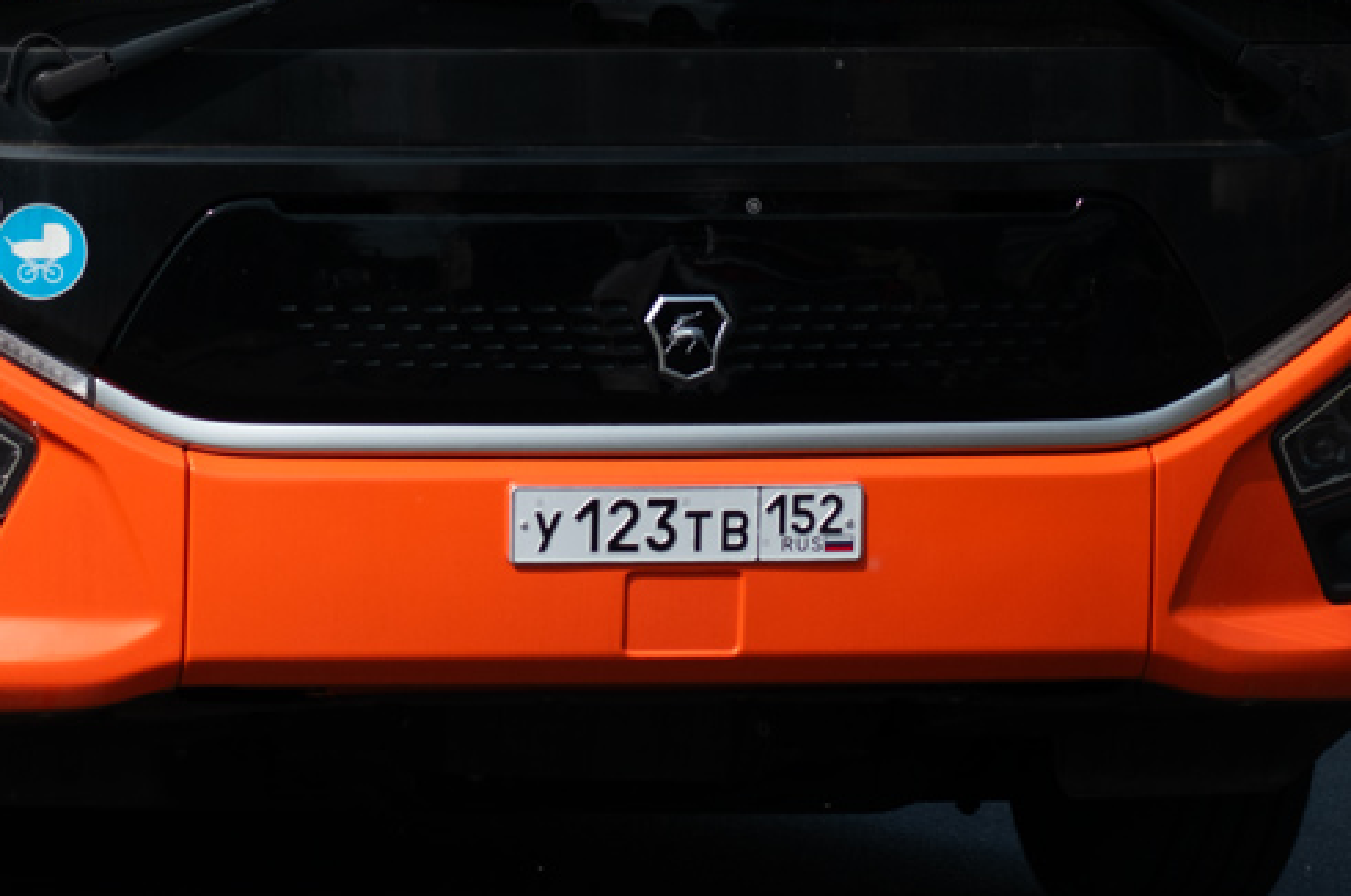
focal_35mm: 385
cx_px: 132
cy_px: -147
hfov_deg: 5.4
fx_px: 14429
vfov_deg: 3.6
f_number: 4.8
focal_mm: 90
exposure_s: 1/1250
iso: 100
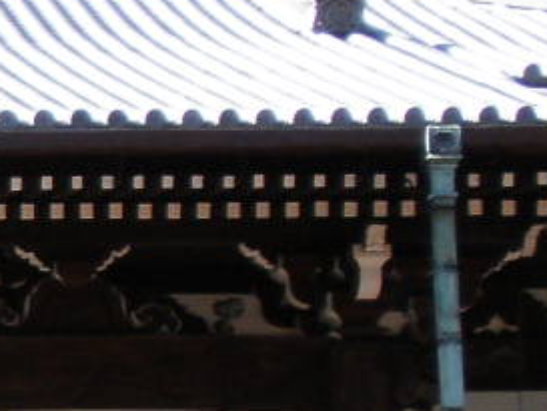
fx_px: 3431
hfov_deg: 8.6
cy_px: 387
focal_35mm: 217
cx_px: -585
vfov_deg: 6.8
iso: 64
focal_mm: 6.6
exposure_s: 1/200
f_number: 3.5
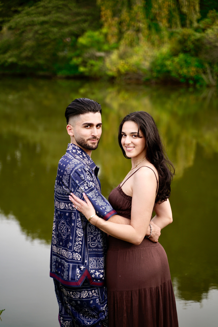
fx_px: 681
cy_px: 164
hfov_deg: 18.2
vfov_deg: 27.0
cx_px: 109
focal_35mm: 75
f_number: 2.8
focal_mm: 75
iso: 200
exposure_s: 1/800
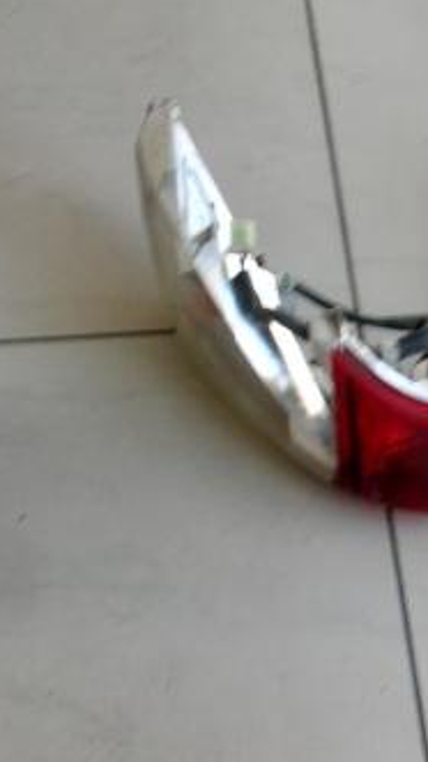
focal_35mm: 109
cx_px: 416
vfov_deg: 19.6
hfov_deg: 11.0
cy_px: 381
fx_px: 2201
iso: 50
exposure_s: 1/34.3
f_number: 4
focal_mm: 12.3
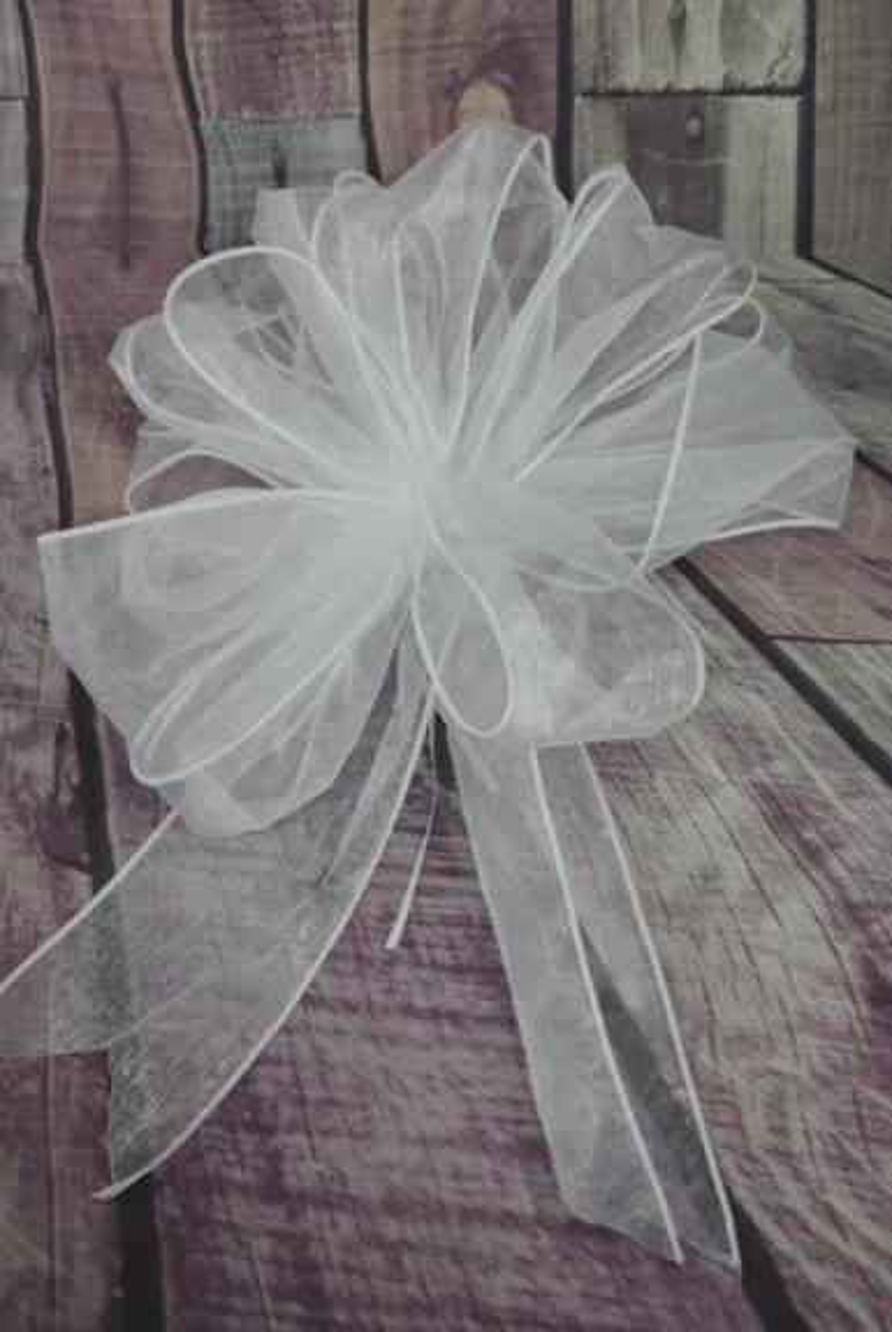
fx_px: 2334
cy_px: 666
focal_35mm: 63
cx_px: 446
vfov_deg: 31.9
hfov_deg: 21.6
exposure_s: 1/200
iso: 400
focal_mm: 42
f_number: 7.1
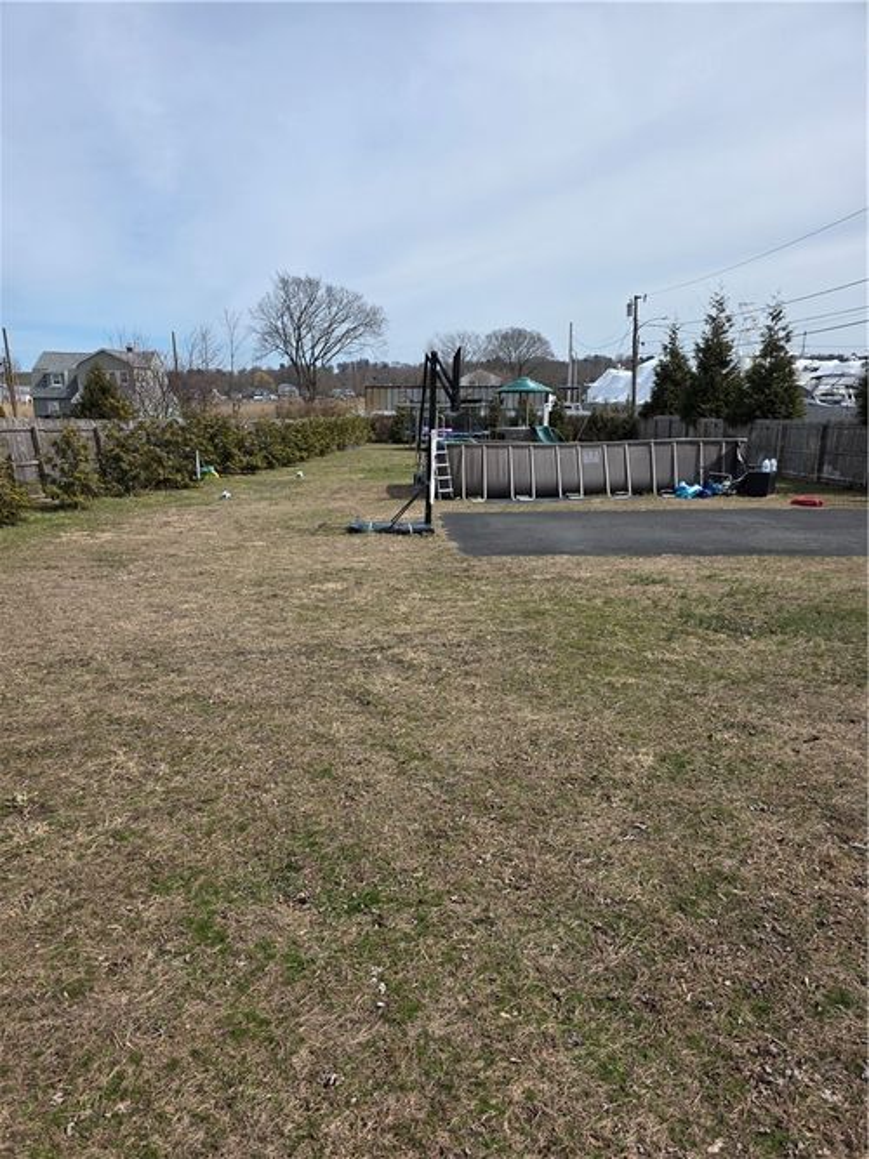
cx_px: 434
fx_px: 770
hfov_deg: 58.9
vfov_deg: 73.9
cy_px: 580
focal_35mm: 23
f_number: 1.7
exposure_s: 1/7944
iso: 80
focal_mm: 6.3
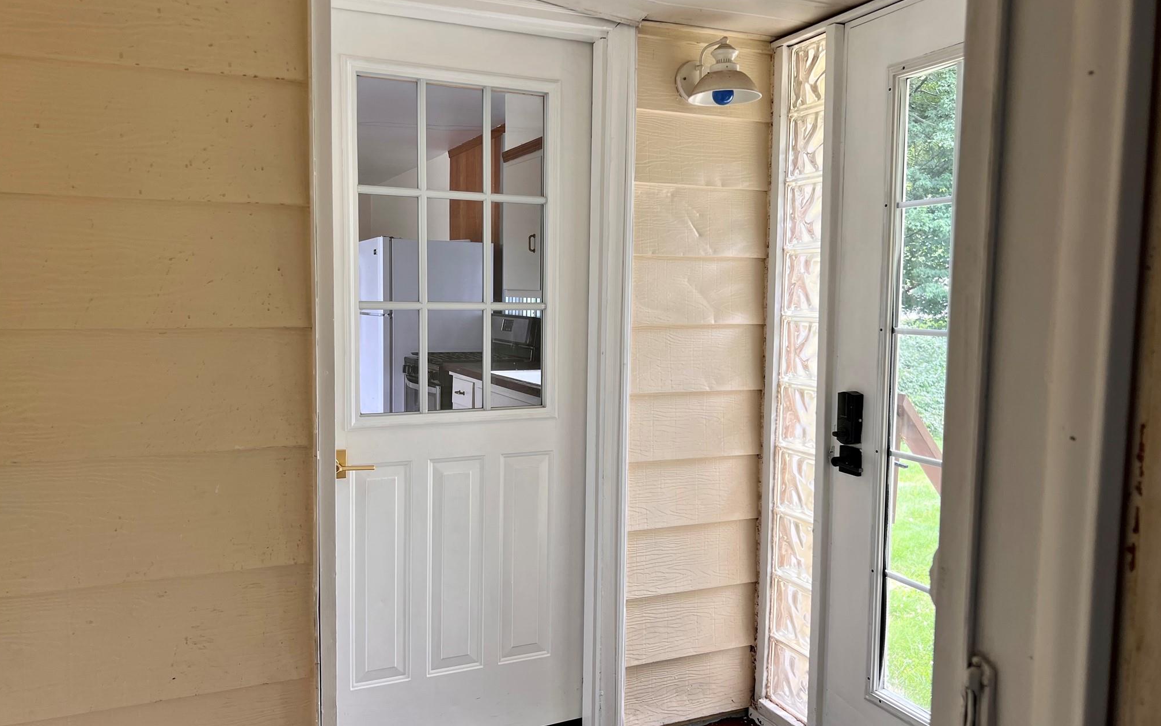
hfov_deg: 66.5
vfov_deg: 44.5
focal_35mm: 28
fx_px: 886
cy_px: 357
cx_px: 574
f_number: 1.5
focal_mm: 5.7
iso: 40
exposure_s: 1/121
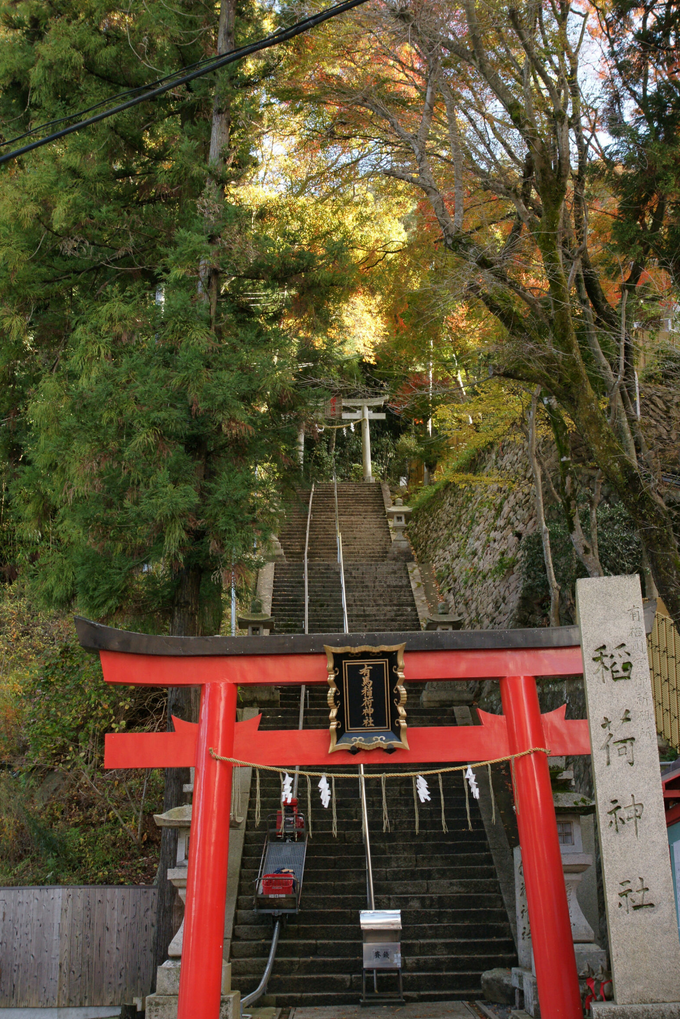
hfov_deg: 29.3
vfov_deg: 42.7
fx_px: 1303
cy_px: 549
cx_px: 347
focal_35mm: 46
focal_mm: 28
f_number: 8
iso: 400
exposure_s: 1/30
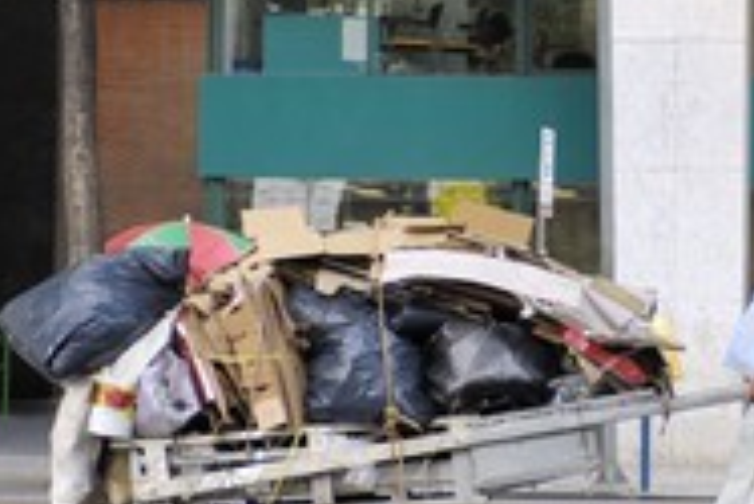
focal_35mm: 209
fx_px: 4381
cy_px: 125
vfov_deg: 6.6
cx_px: 736
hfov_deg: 9.8
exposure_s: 1/160
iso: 100
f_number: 3
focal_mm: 62
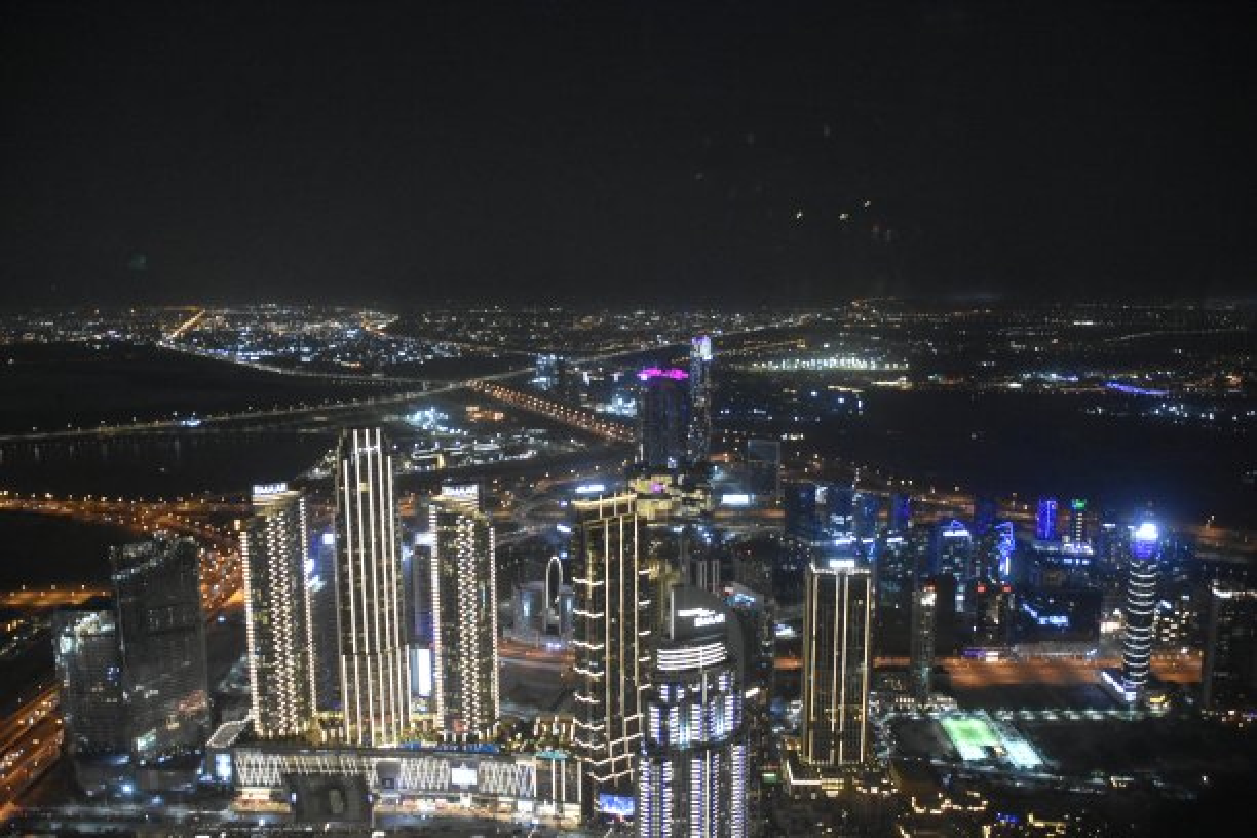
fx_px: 943
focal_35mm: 27
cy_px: 419
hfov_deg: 67.4
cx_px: 628
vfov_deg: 47.9
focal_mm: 18
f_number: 3.5
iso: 7200
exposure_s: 1/60
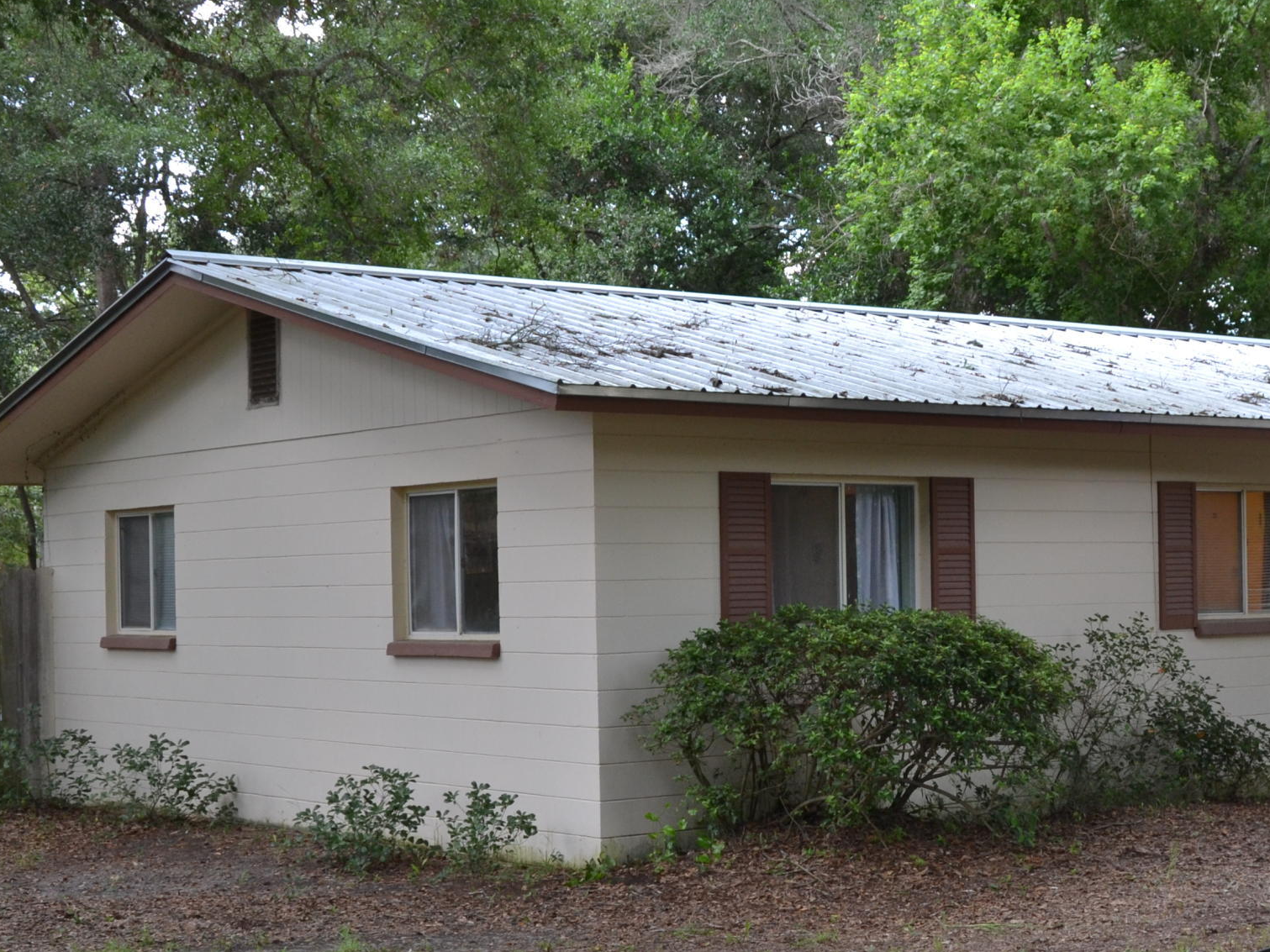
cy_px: 580
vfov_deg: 23.2
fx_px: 2311
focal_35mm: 63
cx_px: 920
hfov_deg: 30.3
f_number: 5.6
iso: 400
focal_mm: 22
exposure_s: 1/50
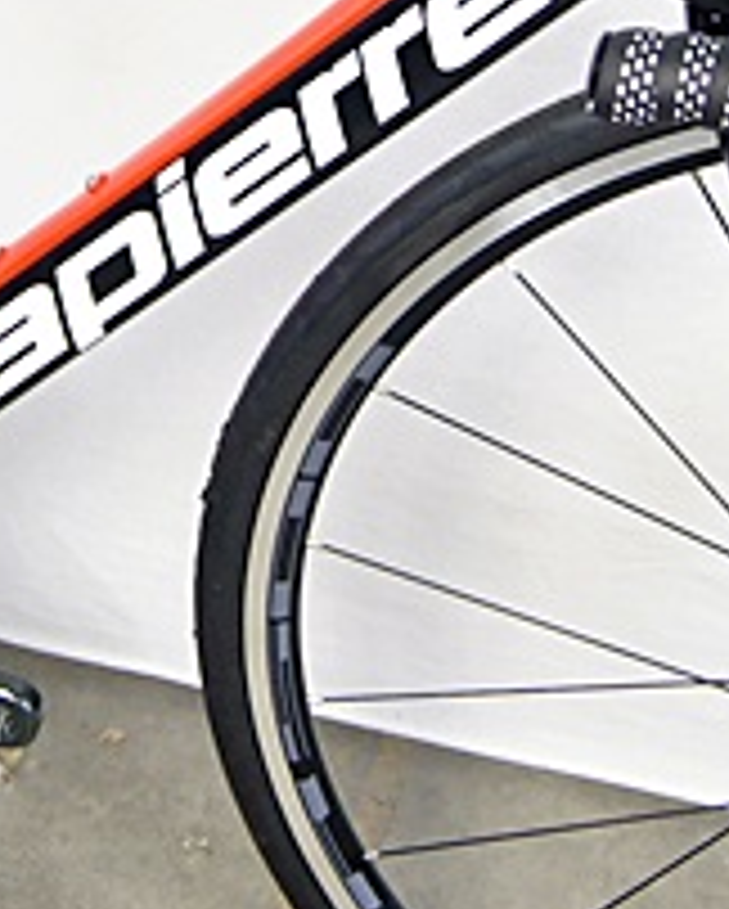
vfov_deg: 13.8
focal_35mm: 138
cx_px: 27
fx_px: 3716
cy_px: 63
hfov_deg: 11.1
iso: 320
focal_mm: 22
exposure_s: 1/60
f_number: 4
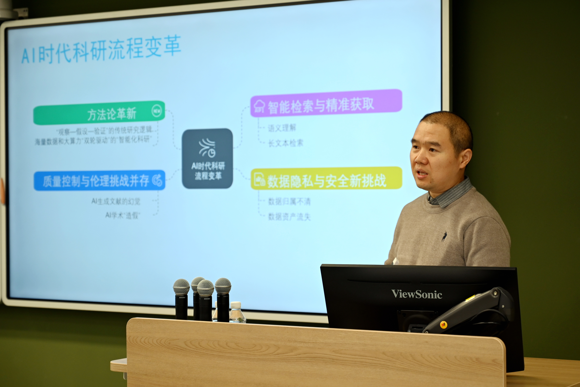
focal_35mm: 70
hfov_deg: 28.8
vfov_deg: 19.5
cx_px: 290
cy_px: 194
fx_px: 1128
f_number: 4
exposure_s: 1/125
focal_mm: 70
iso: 450
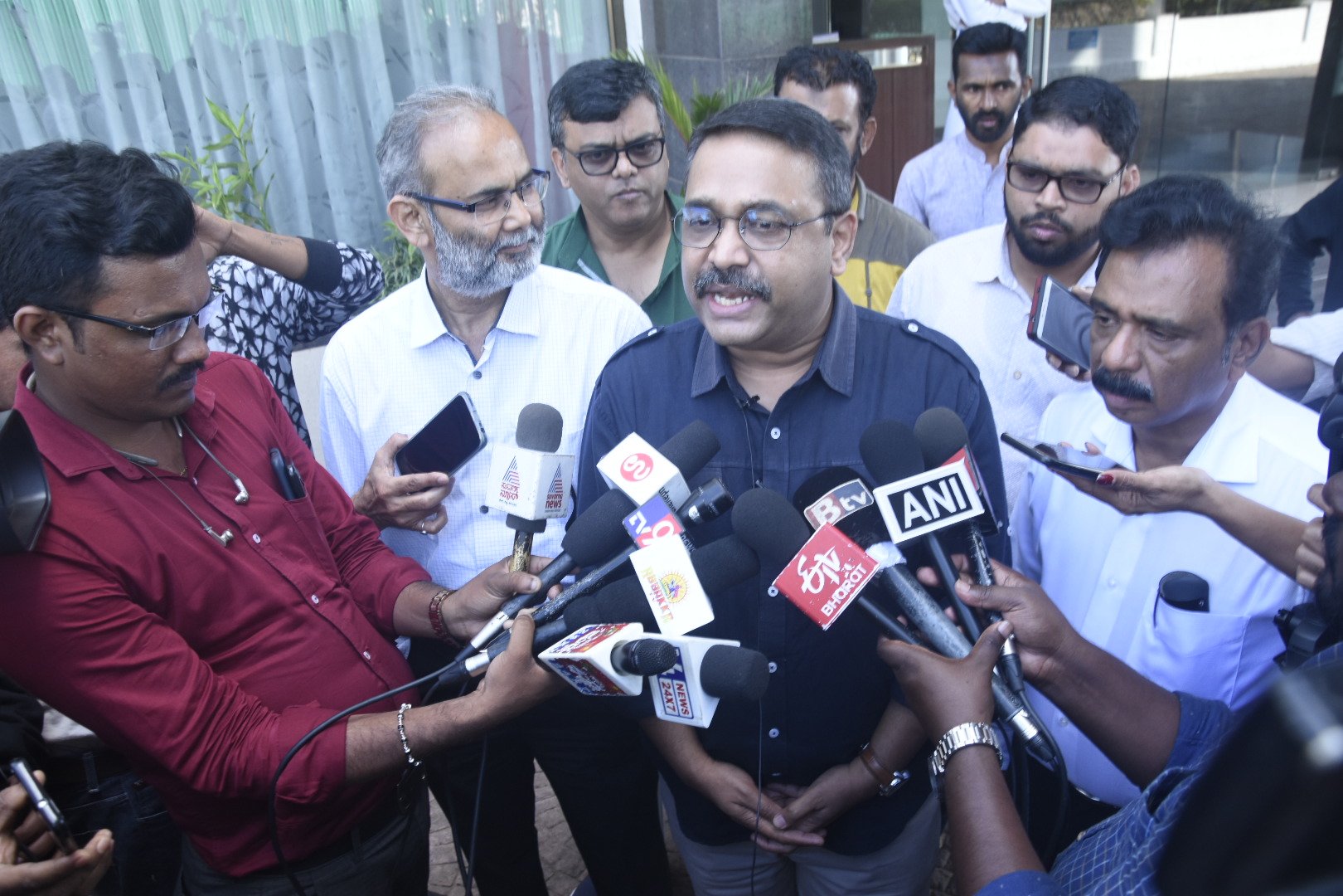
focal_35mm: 27
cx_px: 672
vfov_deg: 47.9
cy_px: 448
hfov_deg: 67.4
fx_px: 1007
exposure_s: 1/125
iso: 500
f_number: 6.3
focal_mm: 18
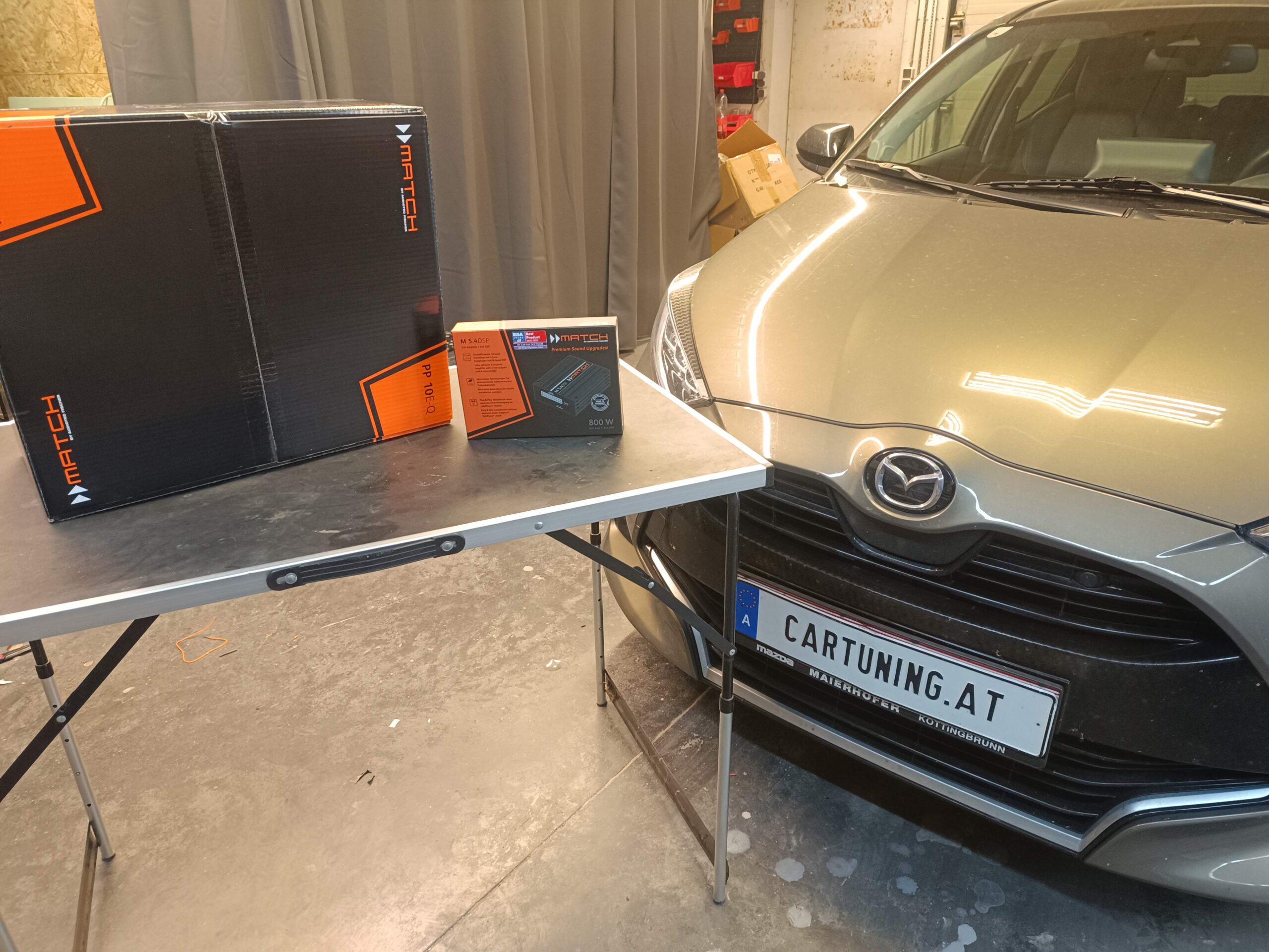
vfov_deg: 56.8
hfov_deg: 71.6
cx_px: 634
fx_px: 880
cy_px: 476
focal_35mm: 24
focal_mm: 5.59
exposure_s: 1/25
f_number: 1.88
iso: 750
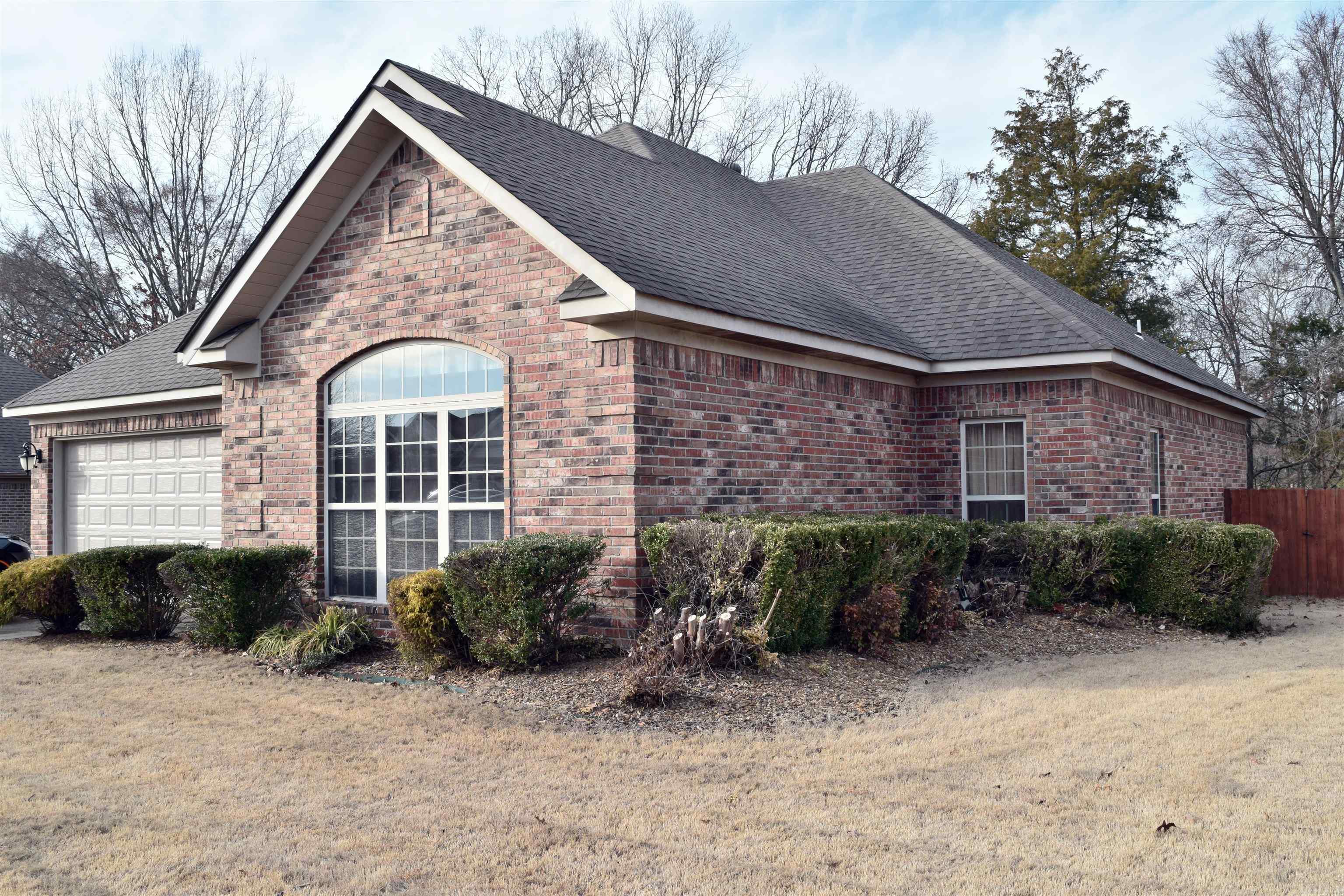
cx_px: 672
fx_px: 1232
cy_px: 448
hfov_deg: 57.2
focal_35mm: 33
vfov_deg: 40.0
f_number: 10
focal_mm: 22
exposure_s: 1/320
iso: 400
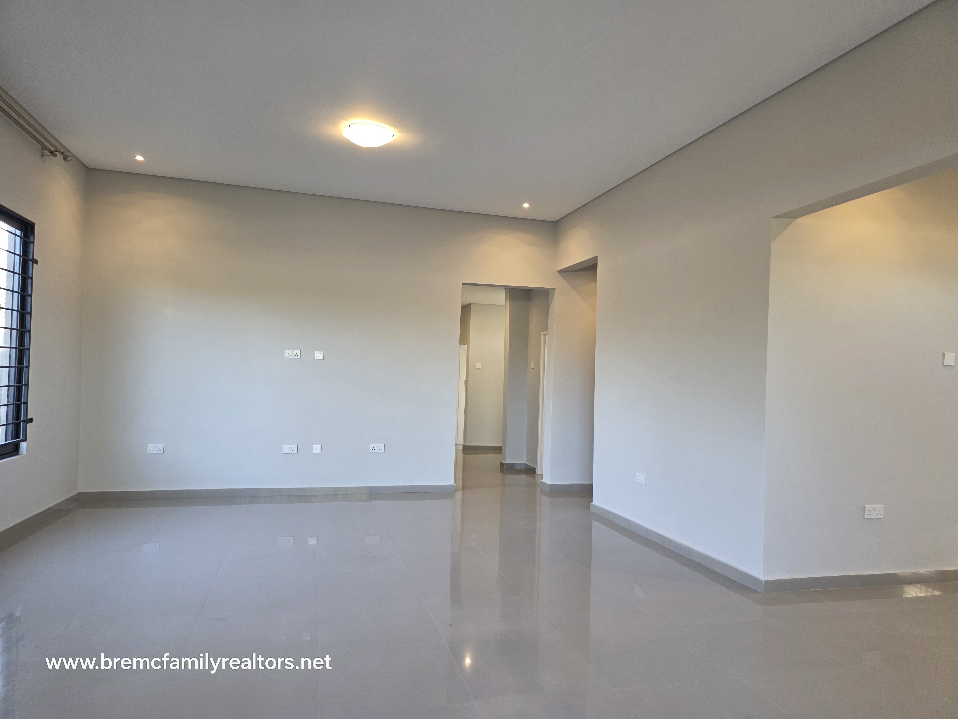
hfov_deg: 73.9
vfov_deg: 58.9
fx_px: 637
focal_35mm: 23
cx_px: 479
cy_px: 360
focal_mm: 6.3
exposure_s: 1/180
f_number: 1.7
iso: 250
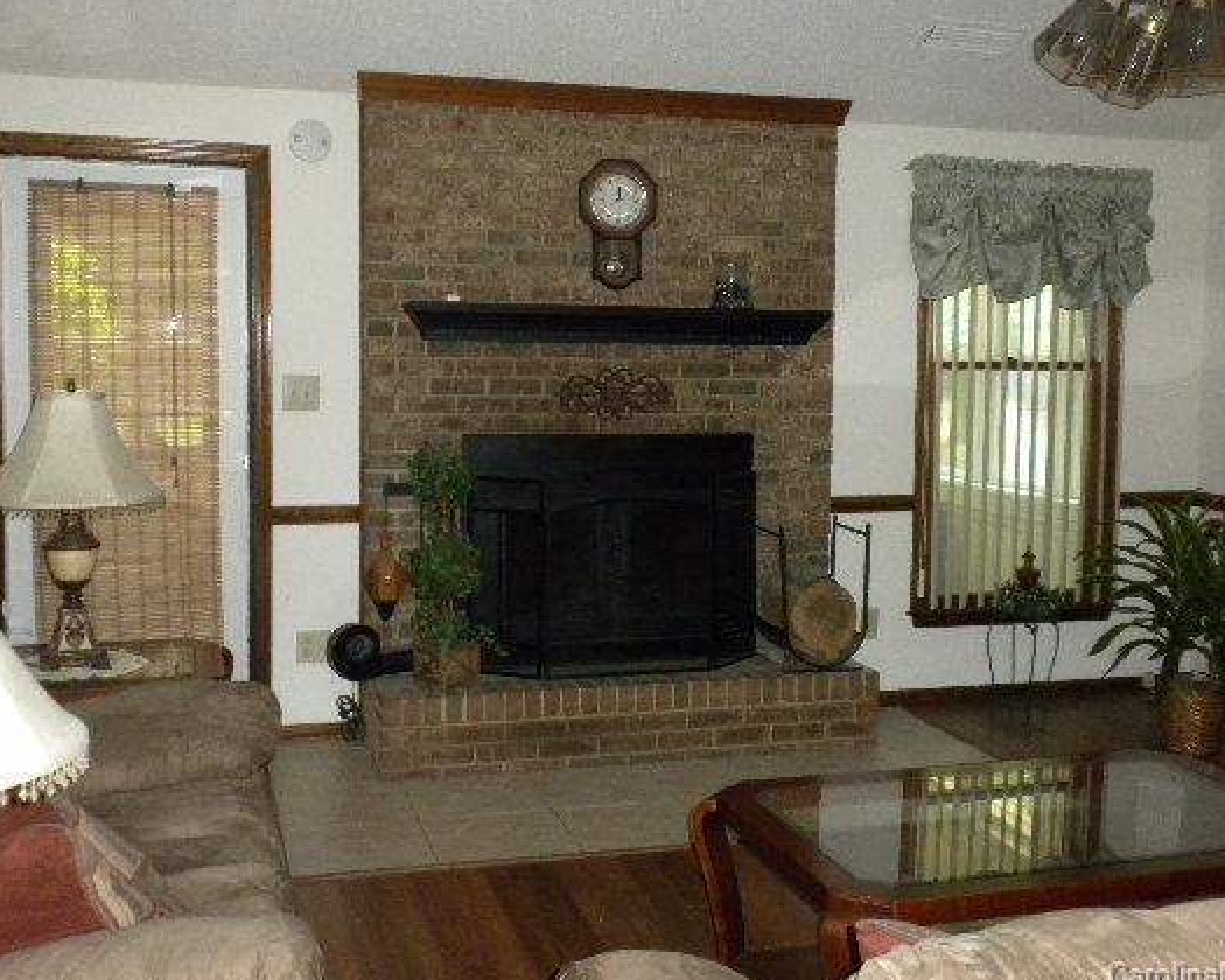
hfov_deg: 42.0
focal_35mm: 44
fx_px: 1595
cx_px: 628
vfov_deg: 34.1
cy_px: 436
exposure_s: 1/30
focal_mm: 6.6
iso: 499
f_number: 3.5
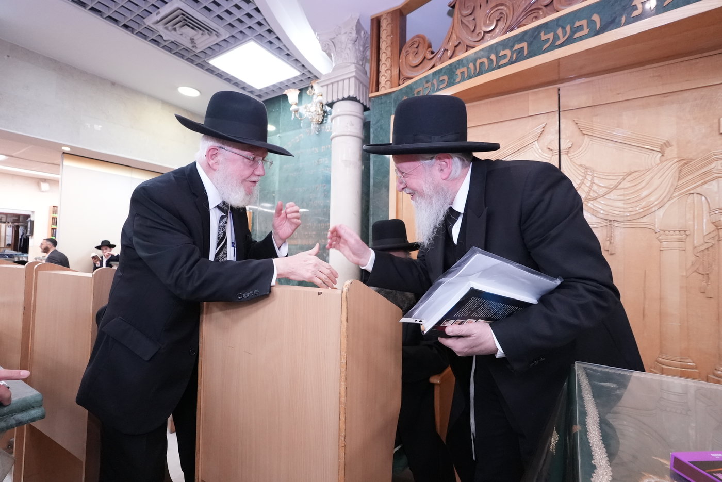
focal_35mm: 17
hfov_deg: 93.2
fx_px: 341
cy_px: 241
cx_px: 361
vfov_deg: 70.5
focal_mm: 17
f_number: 7.1
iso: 10000
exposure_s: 1/200
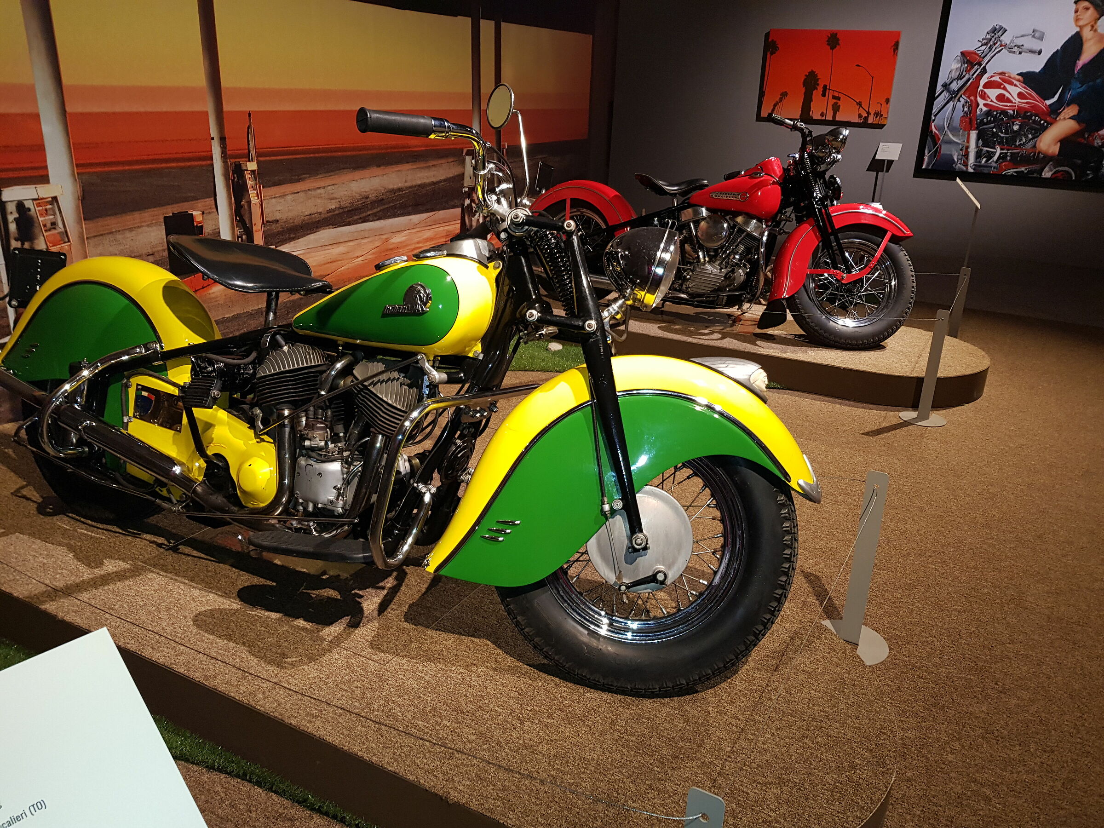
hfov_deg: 67.3
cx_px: 552
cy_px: 414
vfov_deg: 53.1
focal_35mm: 26
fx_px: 829
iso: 100
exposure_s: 1/33
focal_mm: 4.2
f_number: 1.7
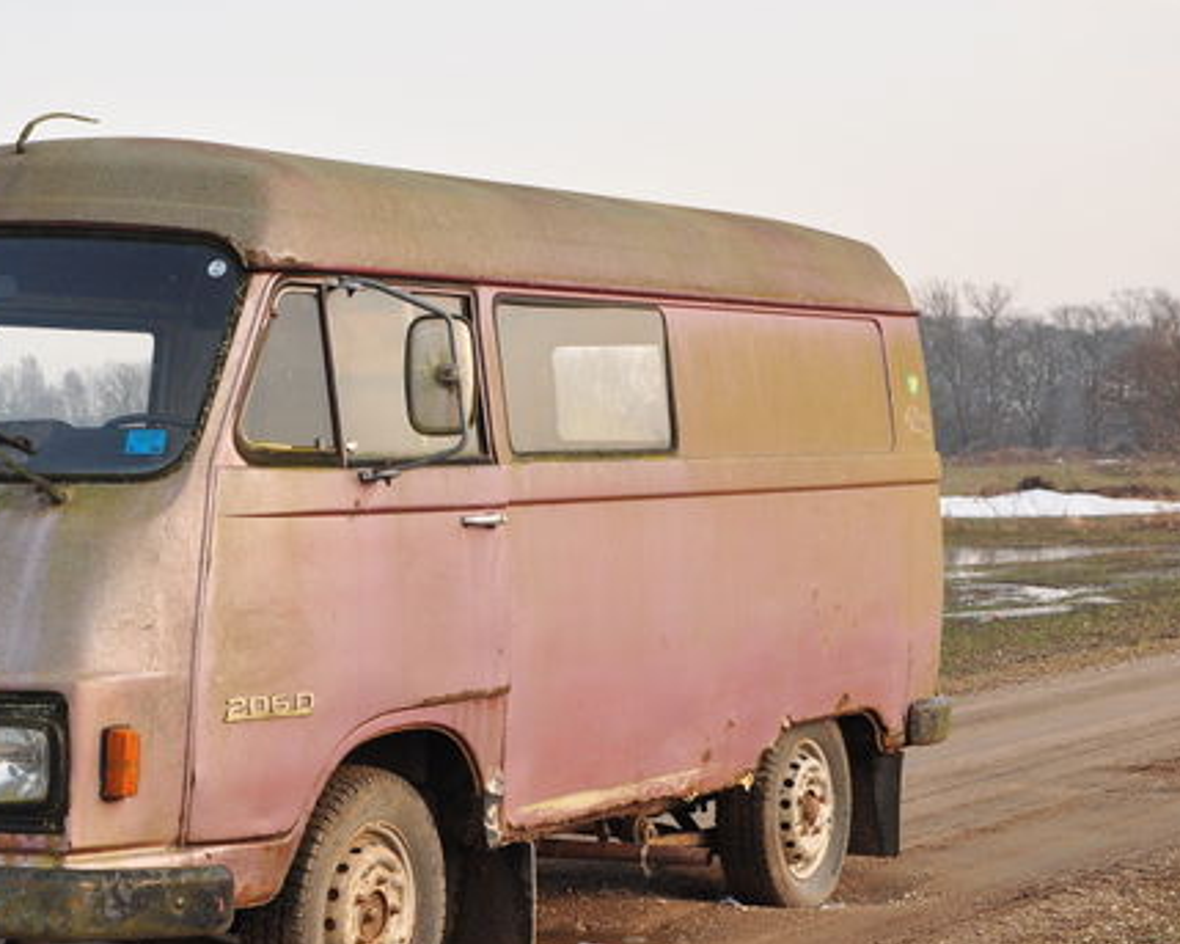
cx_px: 358
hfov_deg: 22.6
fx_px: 2933
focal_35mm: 84
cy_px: 552
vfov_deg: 18.3
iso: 720
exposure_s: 1/400
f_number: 10
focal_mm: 40
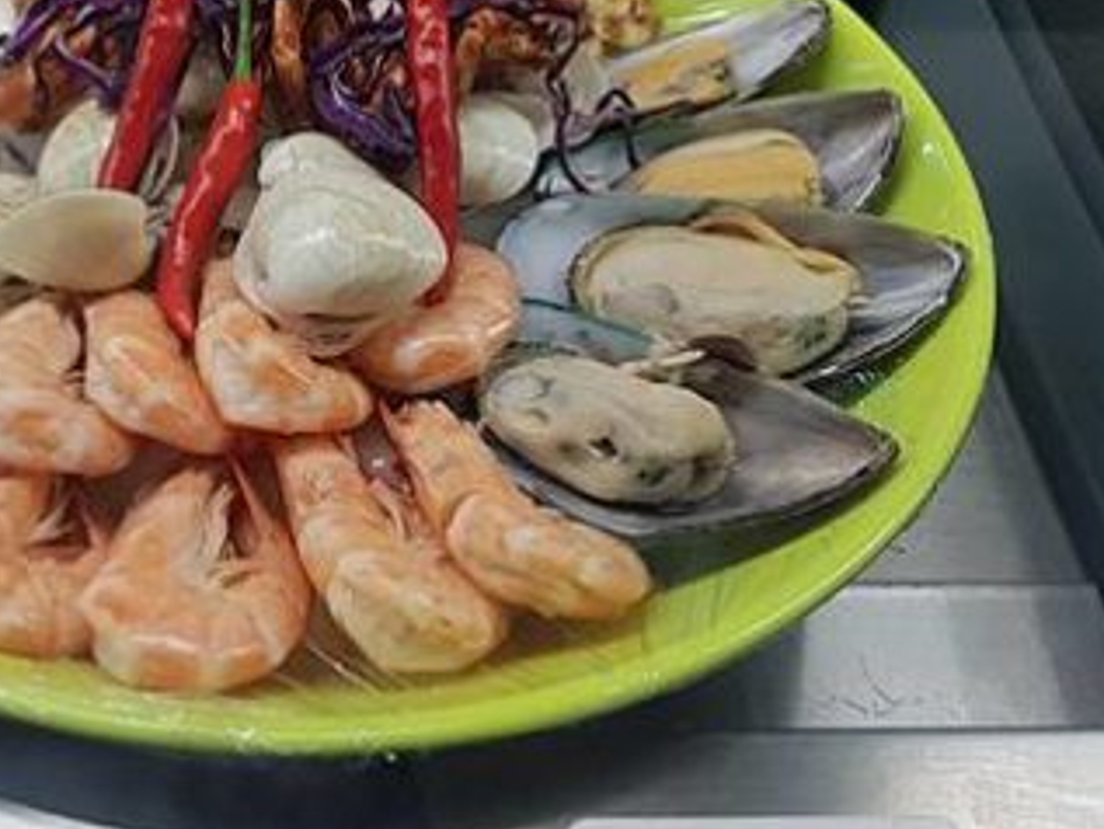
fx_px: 1819
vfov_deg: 24.9
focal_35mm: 57
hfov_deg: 33.3
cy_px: 77
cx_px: 320
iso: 50
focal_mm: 4.3
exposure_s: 1/100
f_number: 1.7
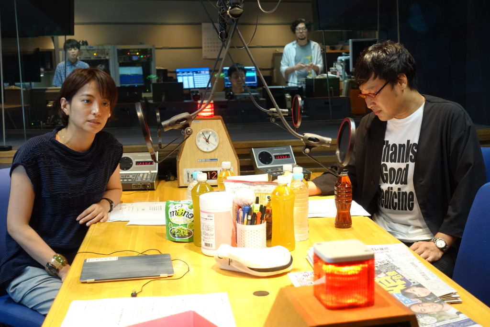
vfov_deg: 28.1
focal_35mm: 48
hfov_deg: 41.1
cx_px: 245
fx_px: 653
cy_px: 164
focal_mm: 17.7
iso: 640
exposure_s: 1/60
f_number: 2.8
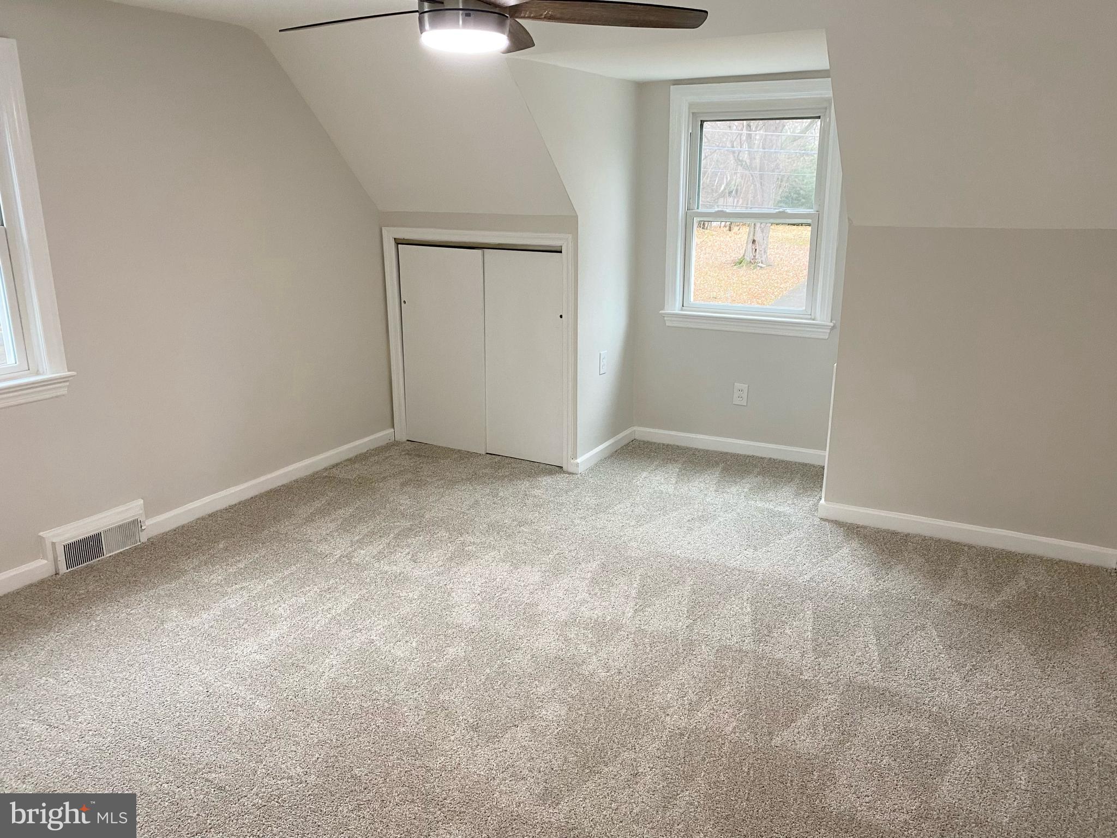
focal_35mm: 26
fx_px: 839
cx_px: 558
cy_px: 419
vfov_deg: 53.1
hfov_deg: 67.3
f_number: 1.8
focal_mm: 4.25
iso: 125
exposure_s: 1/60
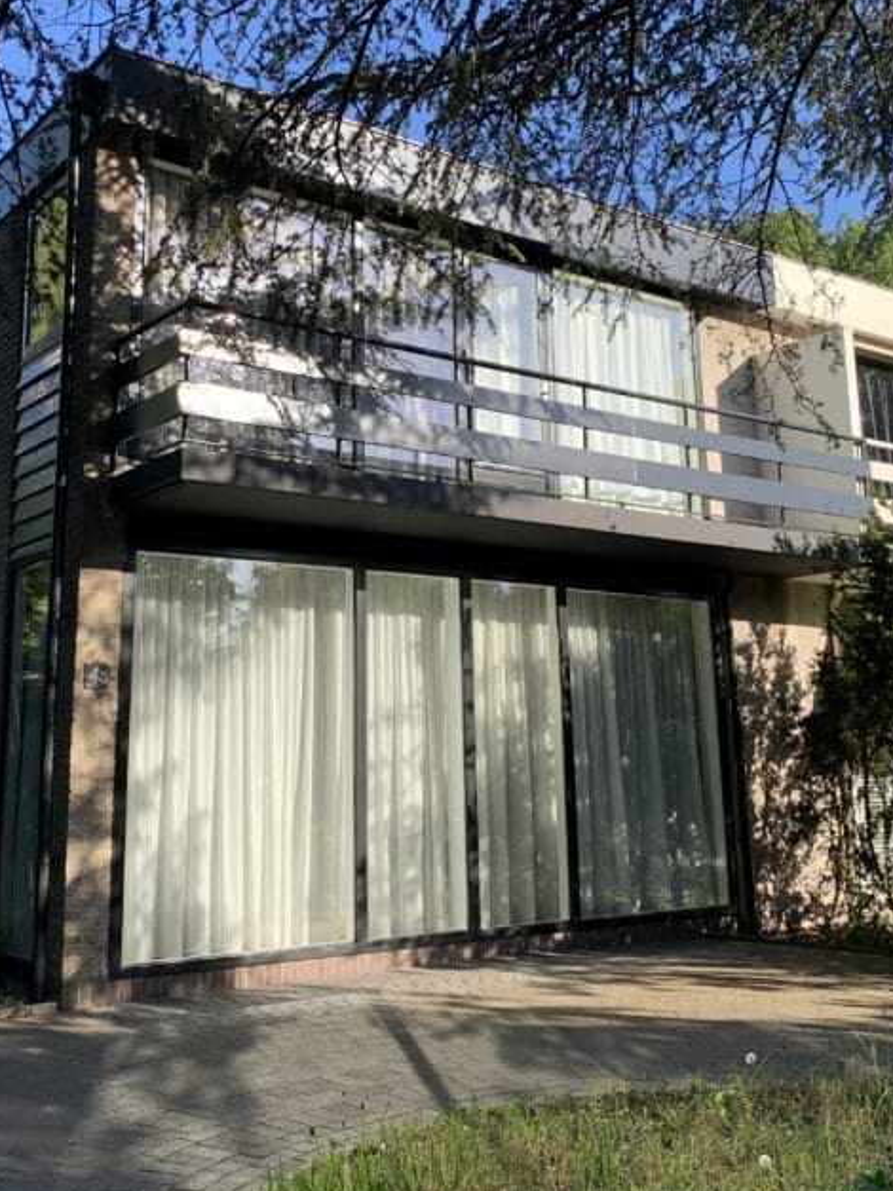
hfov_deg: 36.8
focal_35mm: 39
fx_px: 1342
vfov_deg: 47.5
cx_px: 419
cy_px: 467
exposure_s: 1/692
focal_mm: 4.25
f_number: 1.8
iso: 25
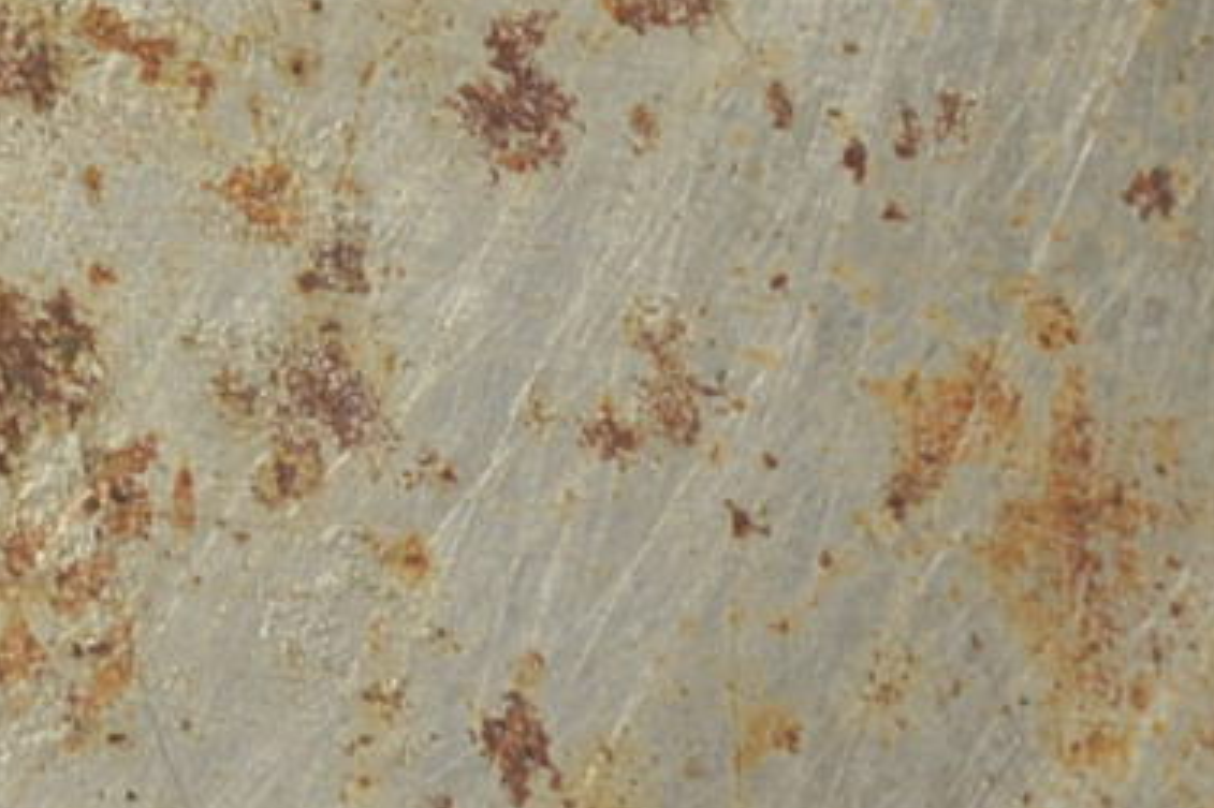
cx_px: -213
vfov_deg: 3.4
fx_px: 13718
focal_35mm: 407
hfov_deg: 5.0
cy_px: 499
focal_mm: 34
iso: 100
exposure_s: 1/80
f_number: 9
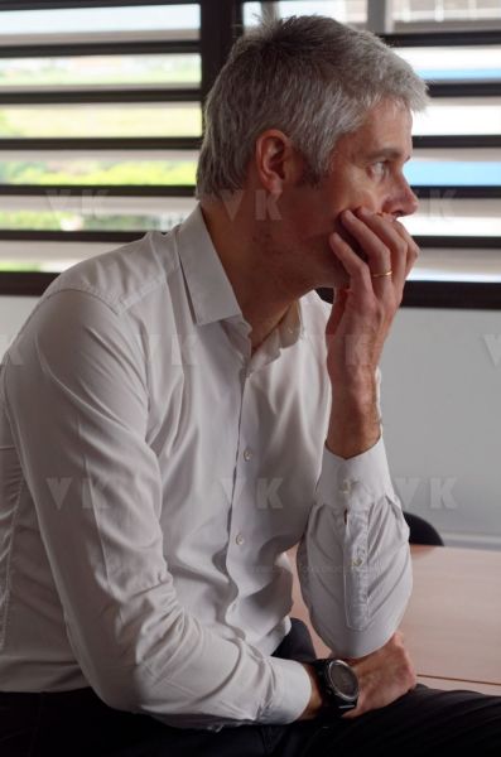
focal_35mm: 75
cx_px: 250
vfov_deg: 27.1
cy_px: 378
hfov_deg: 18.1
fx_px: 1574
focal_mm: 50
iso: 400
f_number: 5.6
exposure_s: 1/250
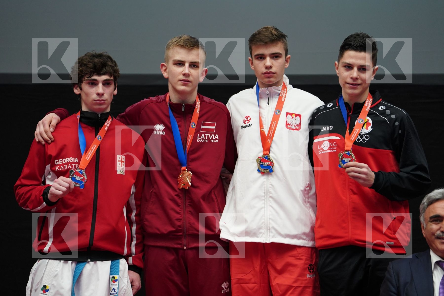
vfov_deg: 6.9
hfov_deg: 10.3
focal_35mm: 200
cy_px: 148
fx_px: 2466
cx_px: 222
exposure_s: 1/320
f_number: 2.8
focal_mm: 200
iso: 1000
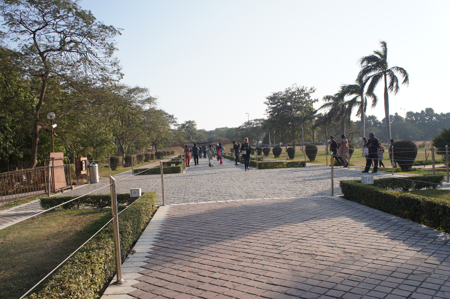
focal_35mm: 30
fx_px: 375
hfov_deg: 62.0
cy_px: 150
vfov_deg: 43.5
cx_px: 225
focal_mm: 20
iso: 200
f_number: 6.3
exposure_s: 1/500
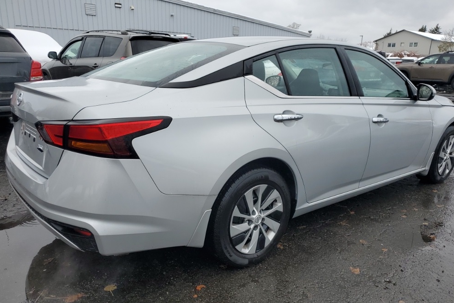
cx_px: 232
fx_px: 353
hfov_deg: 65.5
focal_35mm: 28
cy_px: 172
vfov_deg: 46.3
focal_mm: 4.3
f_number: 1.5
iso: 50
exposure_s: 1/783
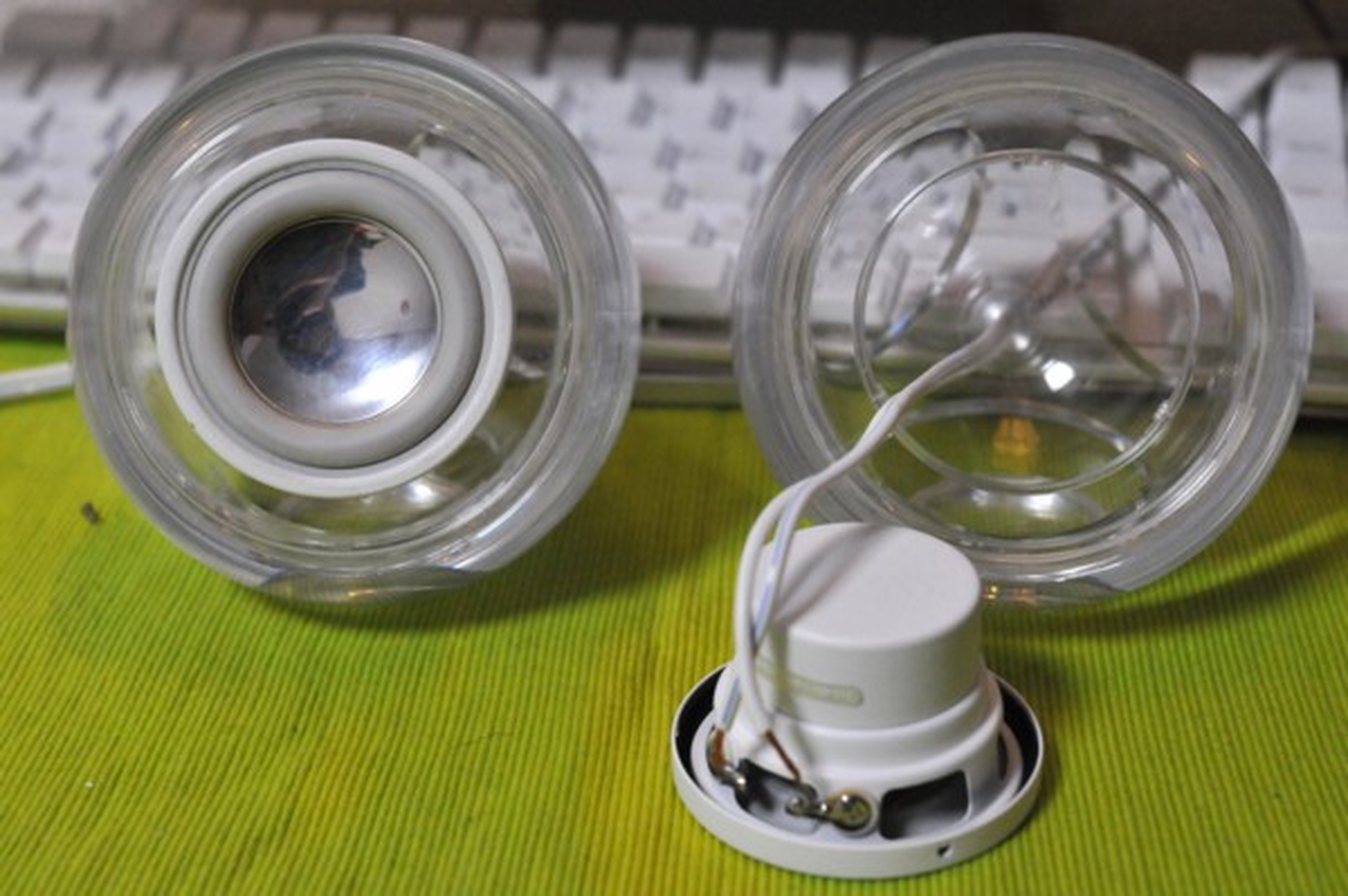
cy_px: 448
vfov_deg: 25.7
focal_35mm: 52
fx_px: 1964
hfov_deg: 37.9
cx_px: 674
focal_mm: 35
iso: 1600
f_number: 5
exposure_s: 1/100
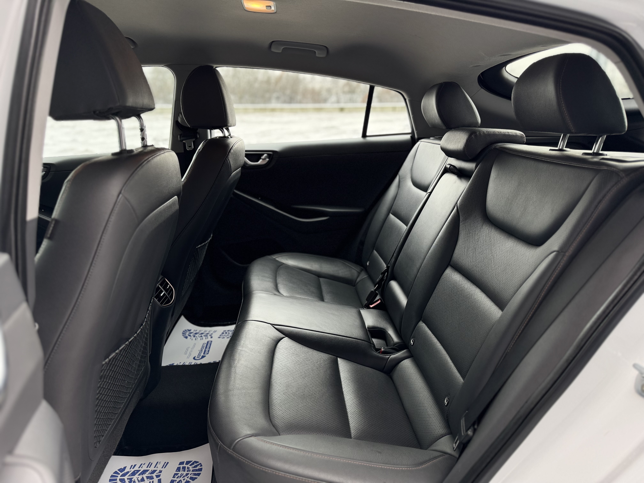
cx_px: 322
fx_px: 446
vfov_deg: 56.8
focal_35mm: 24
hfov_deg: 71.6
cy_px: 242
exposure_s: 1/154
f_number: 1.78
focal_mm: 6.76
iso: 80
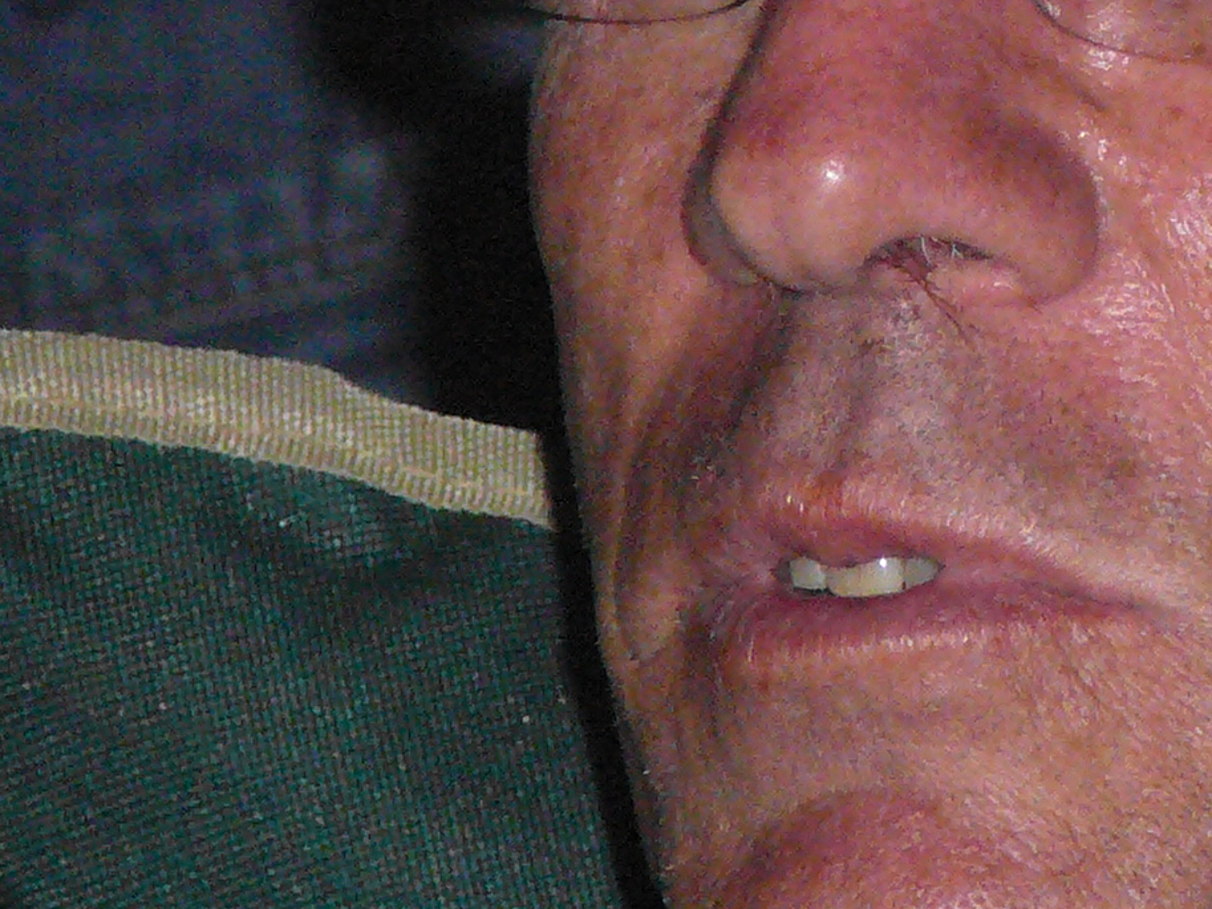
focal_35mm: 572
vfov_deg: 2.6
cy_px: -146
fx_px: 20030
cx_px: 1434
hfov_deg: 3.5
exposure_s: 1/30
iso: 400
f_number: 4.1
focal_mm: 30.3
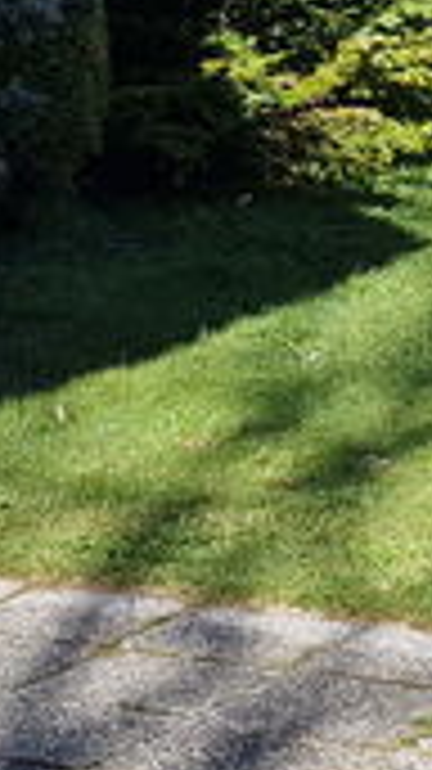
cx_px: 61
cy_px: -243
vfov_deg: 13.3
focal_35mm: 156
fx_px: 3182
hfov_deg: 7.7
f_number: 1.8
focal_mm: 6.4
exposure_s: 1/696
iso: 50
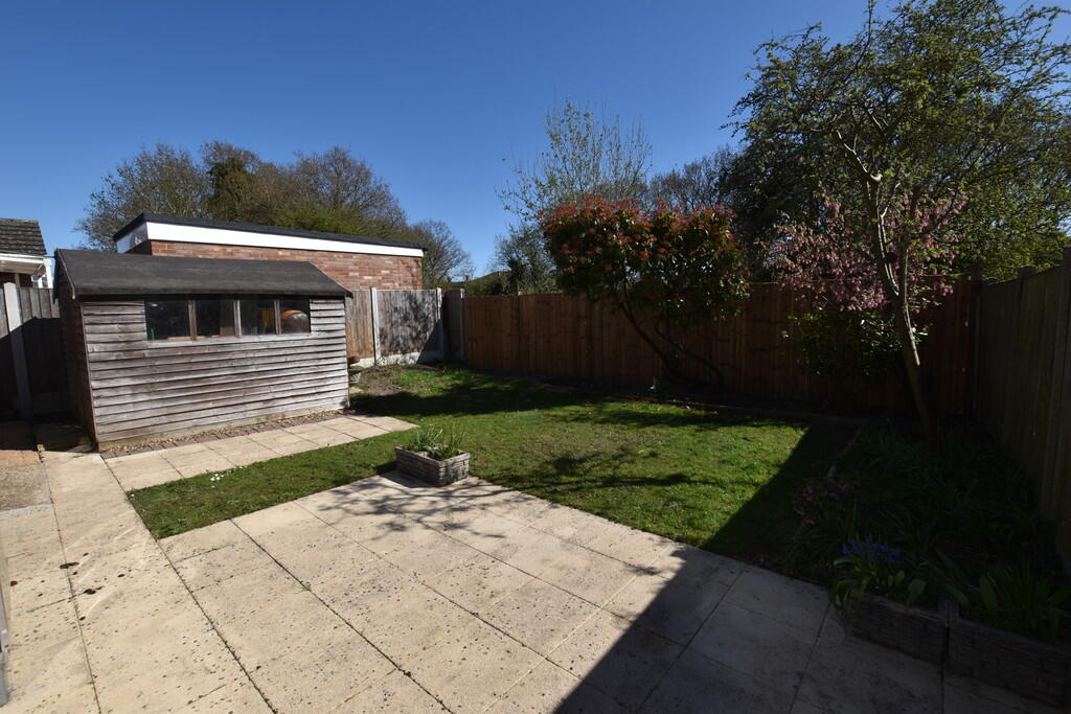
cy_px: 357
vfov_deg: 77.3
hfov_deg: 100.4
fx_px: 446
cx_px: 536
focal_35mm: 15
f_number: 11
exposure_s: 1/200
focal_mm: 10
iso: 100
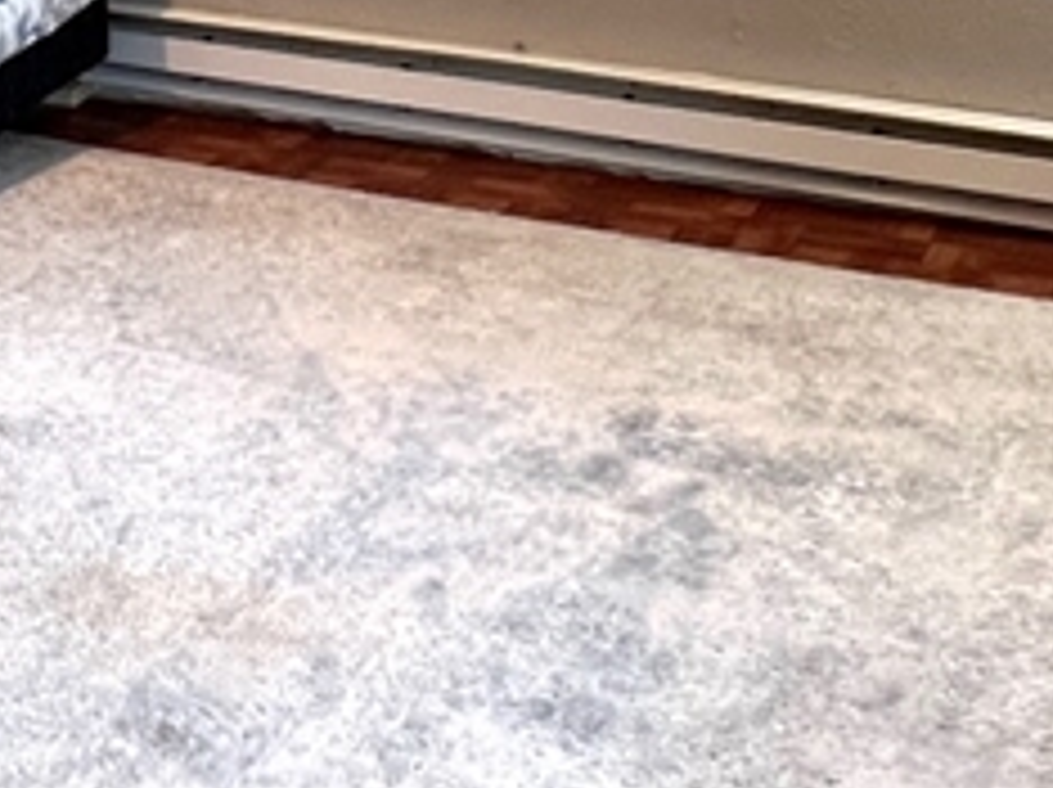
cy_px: -428
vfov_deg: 21.2
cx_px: 306
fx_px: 1732
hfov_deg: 33.3
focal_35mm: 57
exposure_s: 1/60
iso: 160
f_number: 1.8
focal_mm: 1.57
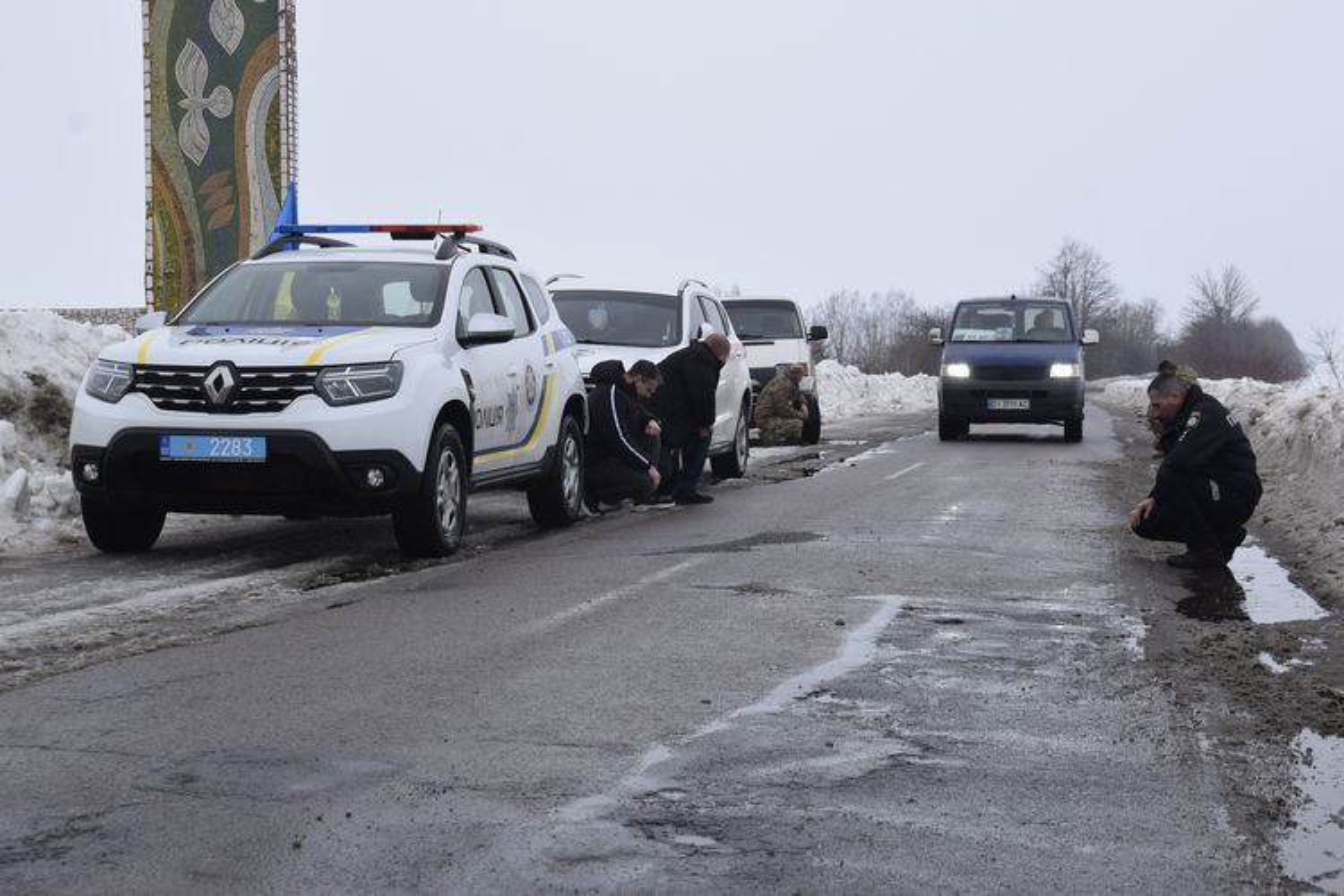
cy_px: 448
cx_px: 672
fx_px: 2352
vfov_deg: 21.6
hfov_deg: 31.9
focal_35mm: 63
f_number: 10
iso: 200
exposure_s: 1/400
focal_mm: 42
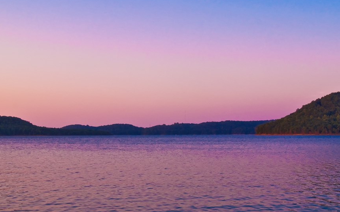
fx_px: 501
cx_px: 176
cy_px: 119
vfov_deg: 24.0
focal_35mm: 54
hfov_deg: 37.5
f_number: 8
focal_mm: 28
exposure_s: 1/160
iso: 250
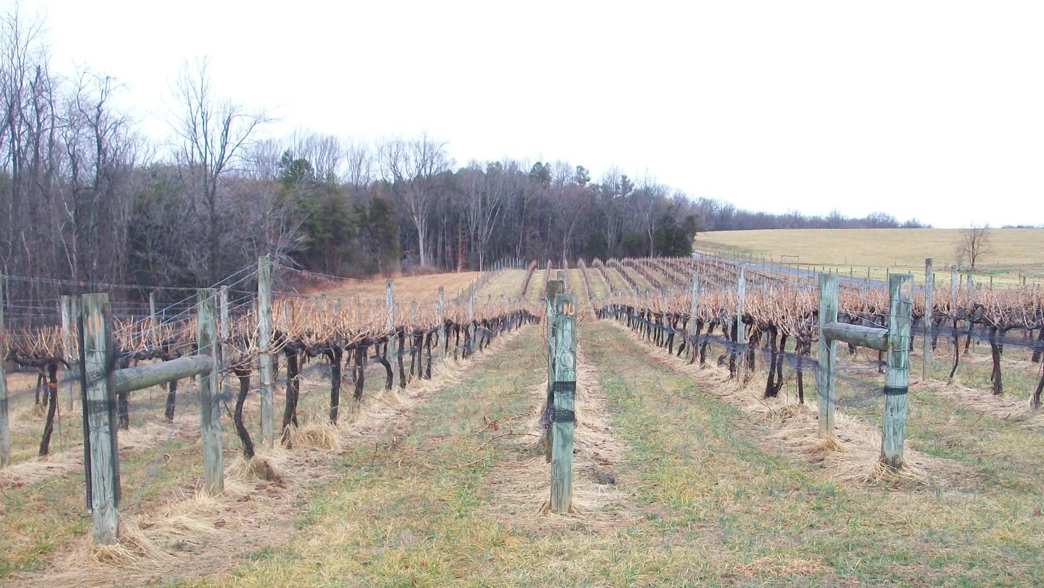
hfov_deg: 44.6
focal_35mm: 46
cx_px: 520
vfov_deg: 25.9
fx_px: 1274
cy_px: 372
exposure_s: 1/200
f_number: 3.2
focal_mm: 7.1
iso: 80
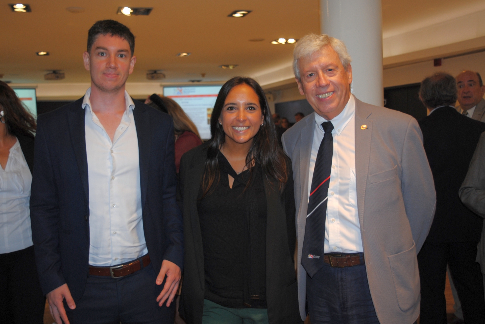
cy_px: 162
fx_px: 485
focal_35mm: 36
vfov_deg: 36.9
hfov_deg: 53.1
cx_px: 242
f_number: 4
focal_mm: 24
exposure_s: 1/60
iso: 200
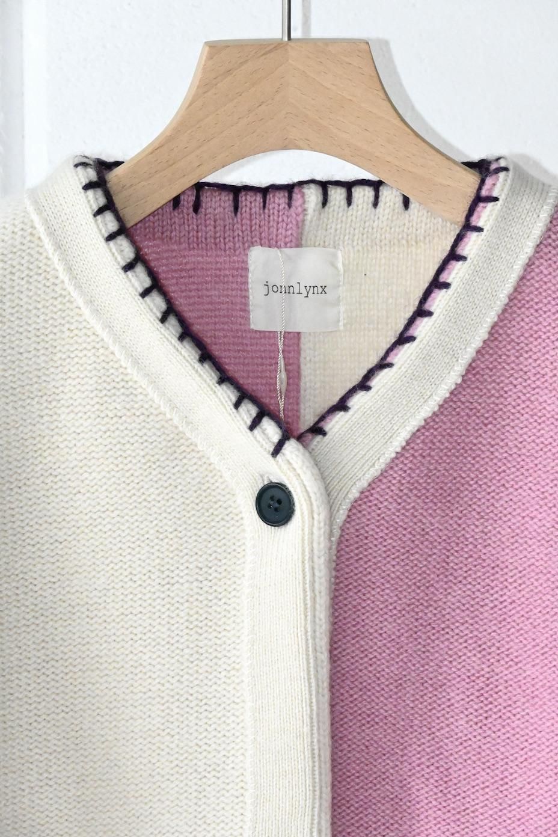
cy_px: 418
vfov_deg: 8.1
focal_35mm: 255
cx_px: 279
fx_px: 5928
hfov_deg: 5.4
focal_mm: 170
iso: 14400
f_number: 16
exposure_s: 1/200
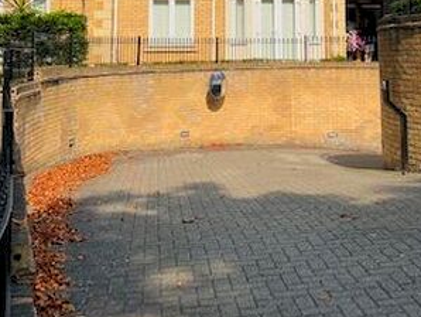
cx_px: 267
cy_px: -43
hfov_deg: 31.5
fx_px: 742
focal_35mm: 61
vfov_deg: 22.5
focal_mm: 4.25
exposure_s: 1/4274
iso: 32
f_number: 1.8
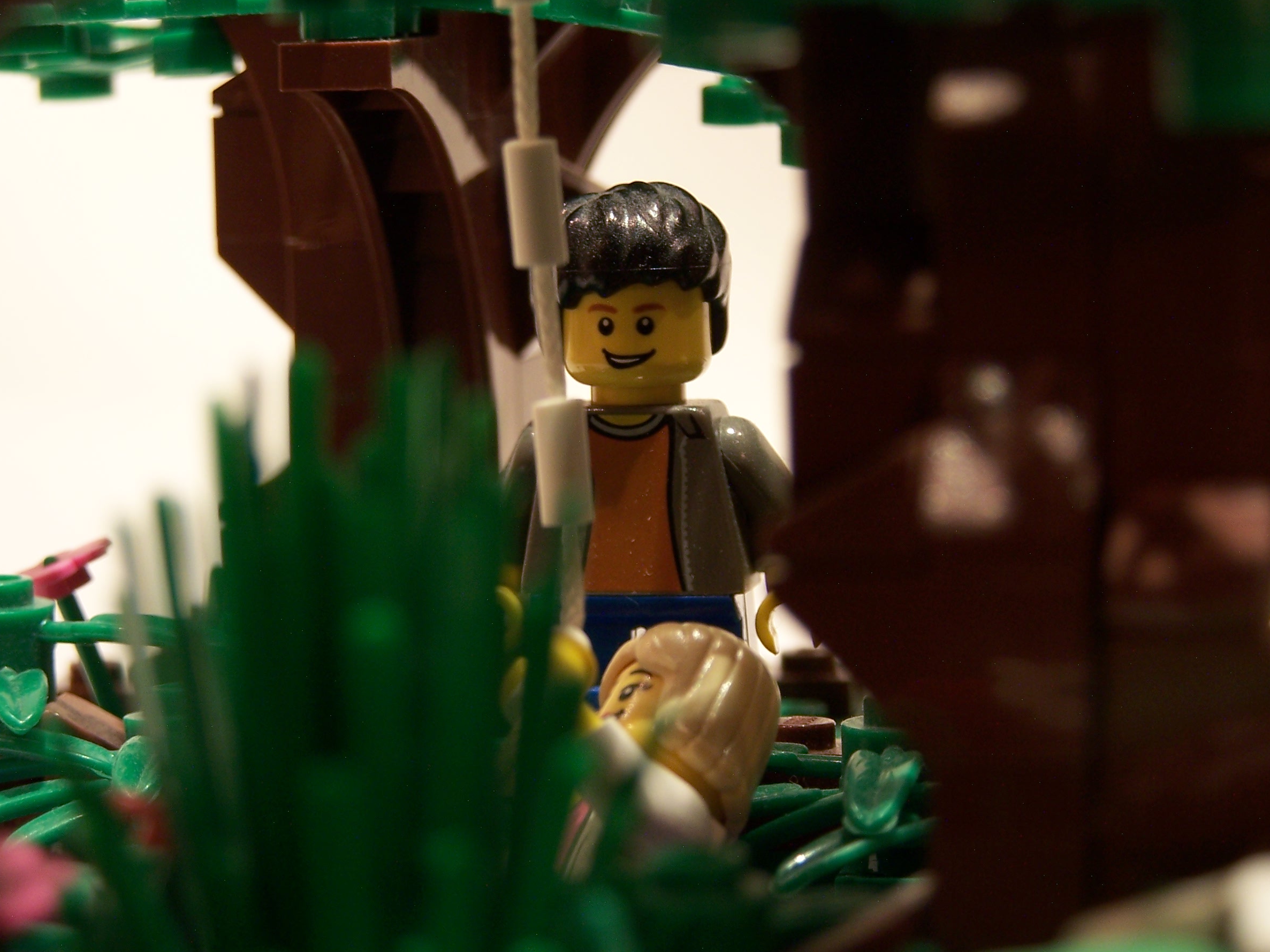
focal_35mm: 127
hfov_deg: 15.5
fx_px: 4660
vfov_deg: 11.7
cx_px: 610
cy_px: 511
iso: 80
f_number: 3.2
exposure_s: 1/3
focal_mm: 19.4
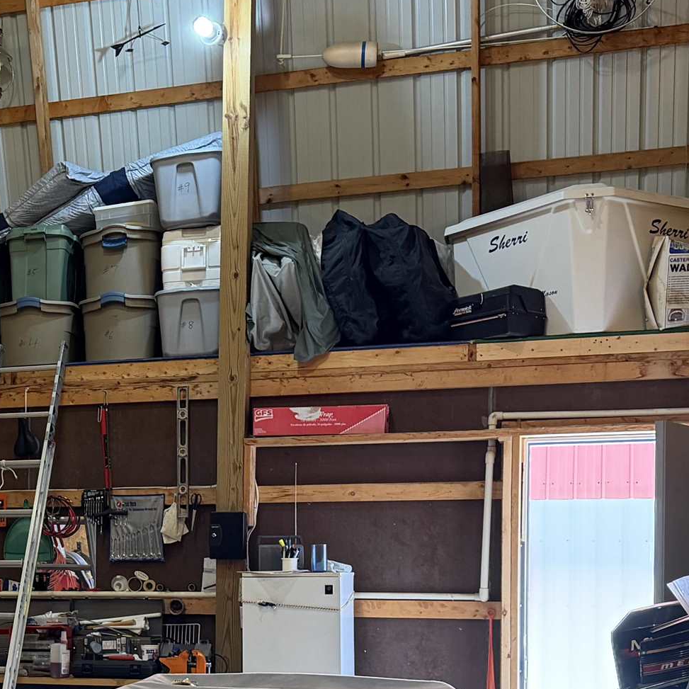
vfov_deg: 25.2
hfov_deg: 24.2
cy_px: 581
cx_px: -55
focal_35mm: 67
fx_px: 1509
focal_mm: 6.76
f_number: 1.78
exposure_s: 1/60
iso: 250
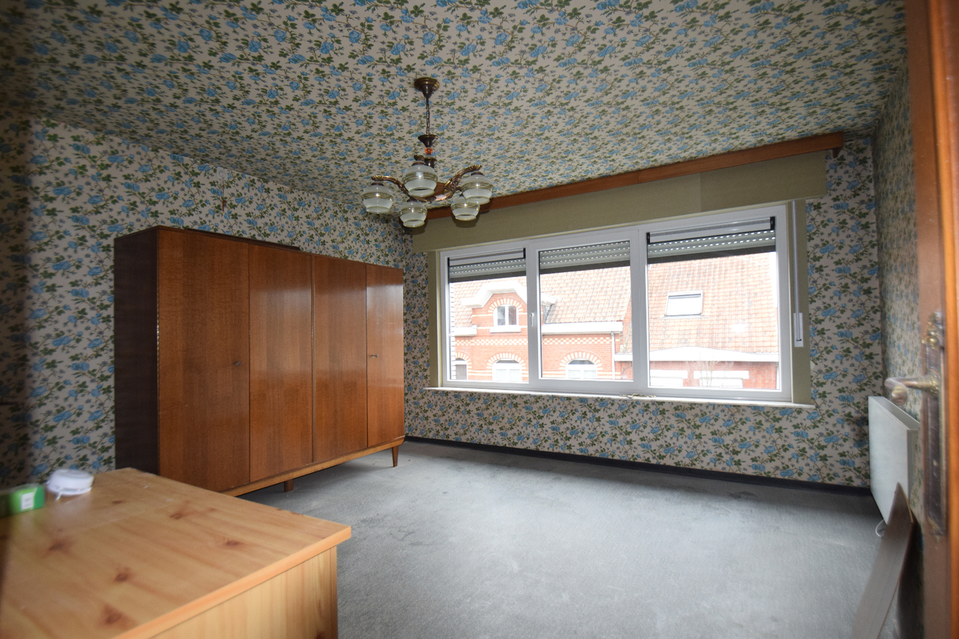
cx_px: 480
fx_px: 440
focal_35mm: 16
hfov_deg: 95.0
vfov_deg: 72.1
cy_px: 320
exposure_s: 1/80
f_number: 4.5
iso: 800
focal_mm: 11
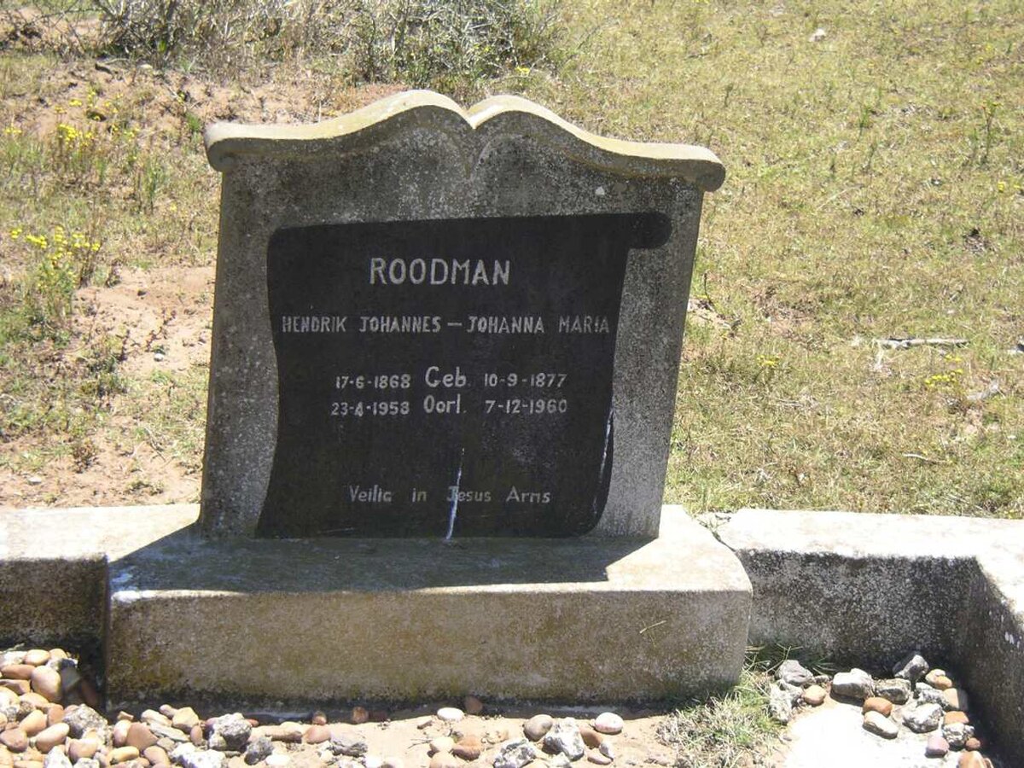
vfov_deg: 15.6
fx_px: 2810
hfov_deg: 20.7
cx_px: 512
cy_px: 384
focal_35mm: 95
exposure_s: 1/320
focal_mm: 14.7
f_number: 3.8
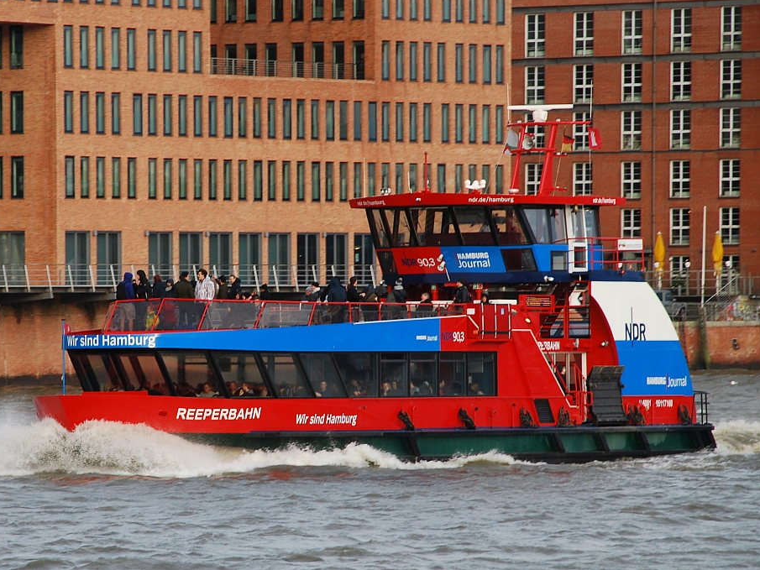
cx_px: 367
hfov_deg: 9.0
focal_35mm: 221
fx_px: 4843
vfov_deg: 6.7
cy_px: 284
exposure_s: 1/125
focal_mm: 135
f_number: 5.6
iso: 200
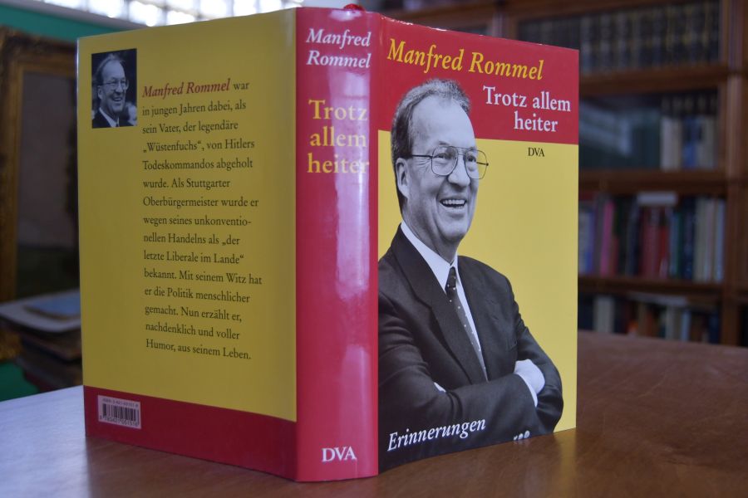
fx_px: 748
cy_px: 249
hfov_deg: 53.1
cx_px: 374
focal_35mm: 36
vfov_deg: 36.9
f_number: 3.8
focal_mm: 24
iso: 800
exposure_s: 1/250
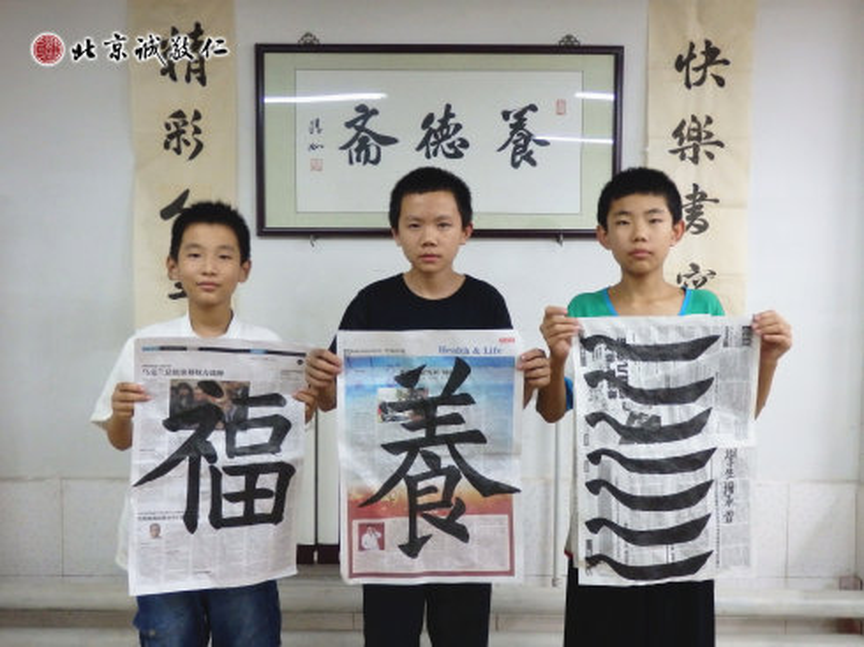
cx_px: 432
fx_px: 823
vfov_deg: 42.9
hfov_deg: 55.4
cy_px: 324
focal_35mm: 33
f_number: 3.4
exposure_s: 1/60
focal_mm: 6
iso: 800
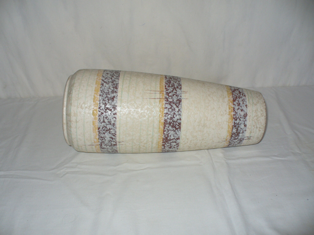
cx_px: 157
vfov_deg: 38.7
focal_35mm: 37
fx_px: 336
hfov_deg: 50.1
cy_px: 118
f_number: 2.8
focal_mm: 6.1
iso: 100
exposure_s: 1/30
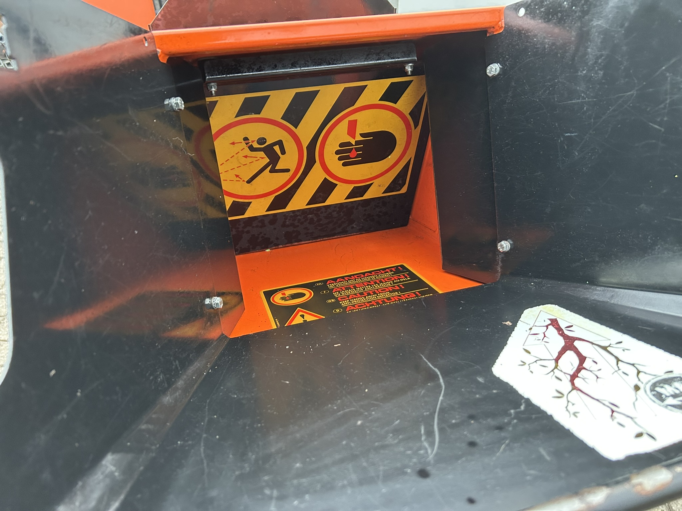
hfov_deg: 67.3
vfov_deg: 53.1
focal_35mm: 26
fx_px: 512
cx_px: 341
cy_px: 256
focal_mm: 5.7
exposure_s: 1/60
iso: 500
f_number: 1.5
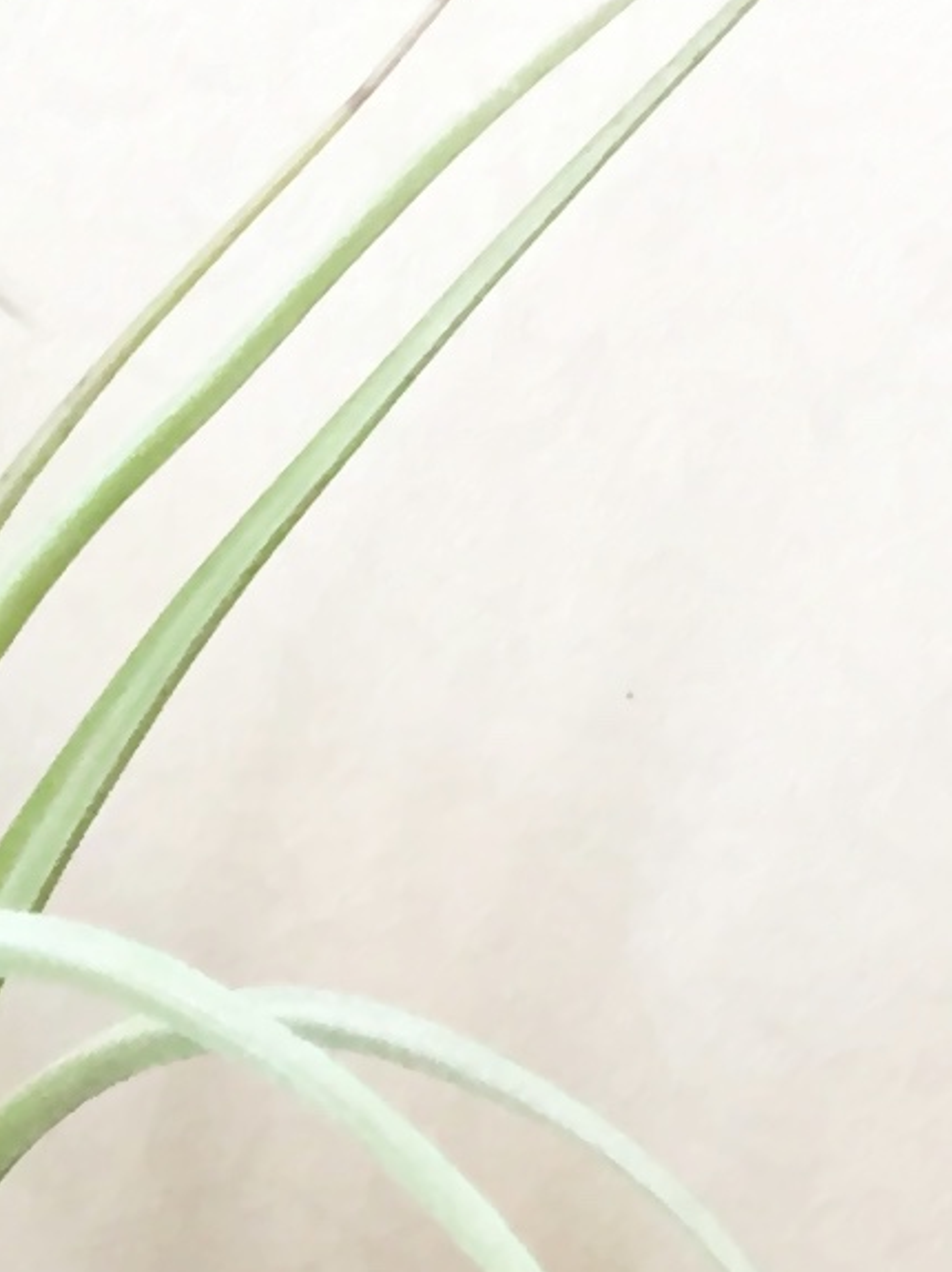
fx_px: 6055
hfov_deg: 8.5
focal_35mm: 165
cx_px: -908
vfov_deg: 11.8
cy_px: 1491
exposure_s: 1/30
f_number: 2.2
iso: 125
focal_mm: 4.15
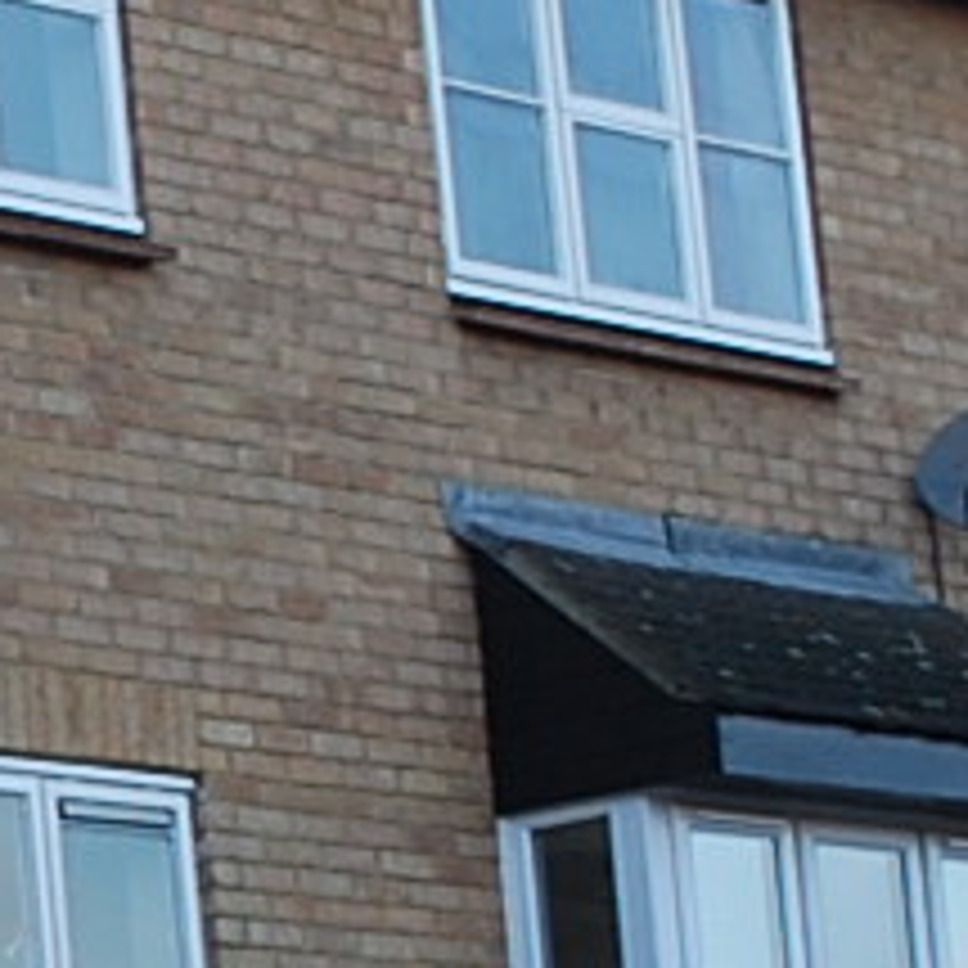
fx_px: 8004
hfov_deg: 6.7
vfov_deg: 6.9
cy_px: 860
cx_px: -851
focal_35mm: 253
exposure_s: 1/125
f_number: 5.6
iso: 200
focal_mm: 22
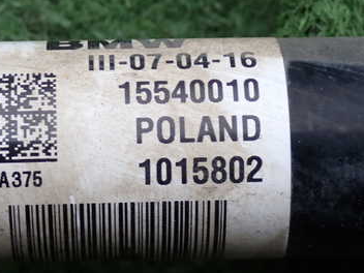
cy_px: 105
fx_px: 1577
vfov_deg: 9.9
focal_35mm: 150
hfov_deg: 13.2
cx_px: 147
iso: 160
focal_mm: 15.66
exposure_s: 1/125
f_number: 4.5
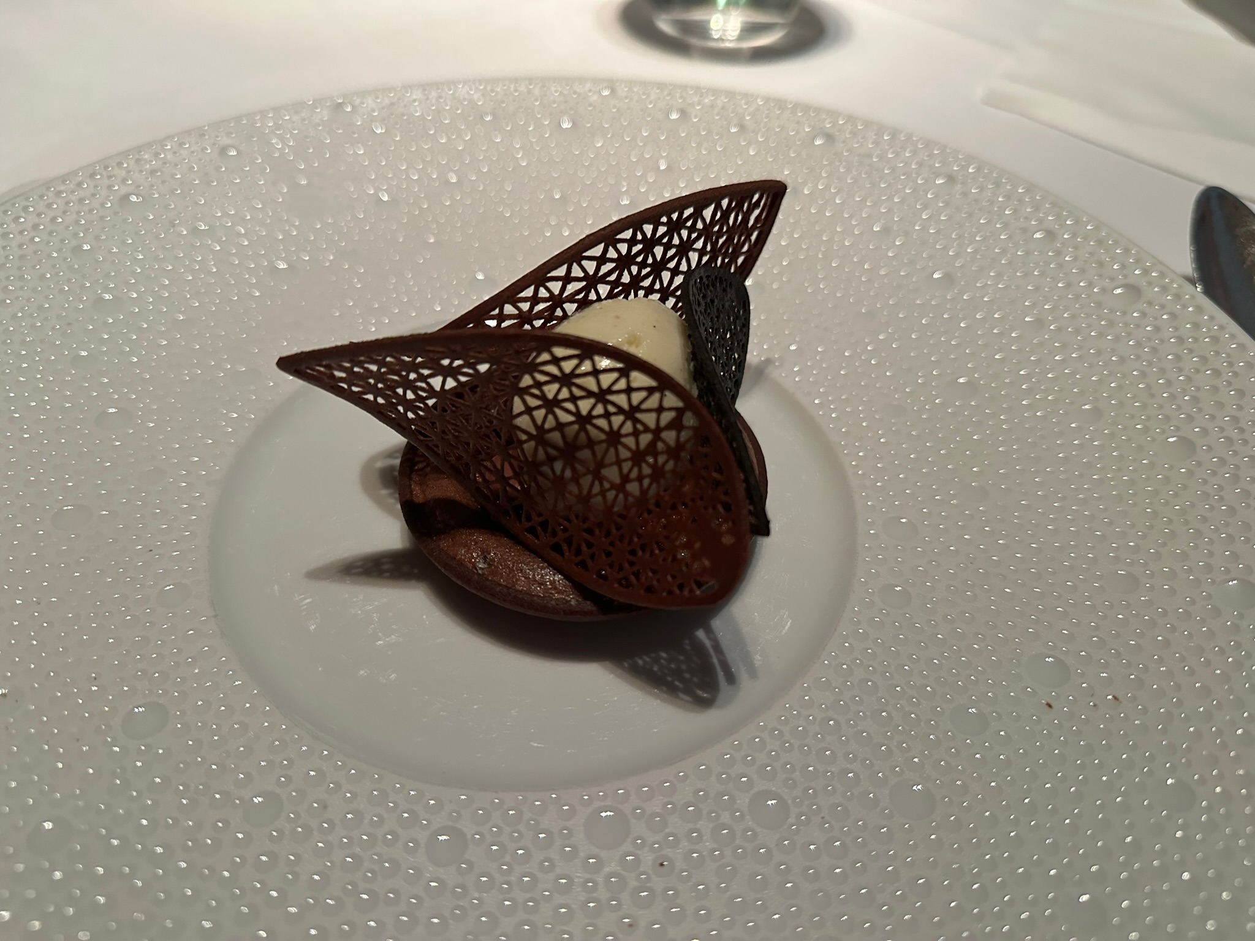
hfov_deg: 71.6
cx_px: 628
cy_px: 470
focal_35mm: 24
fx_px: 870
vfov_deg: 56.8
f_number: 1.78
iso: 800
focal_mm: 6.86
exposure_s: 1/60
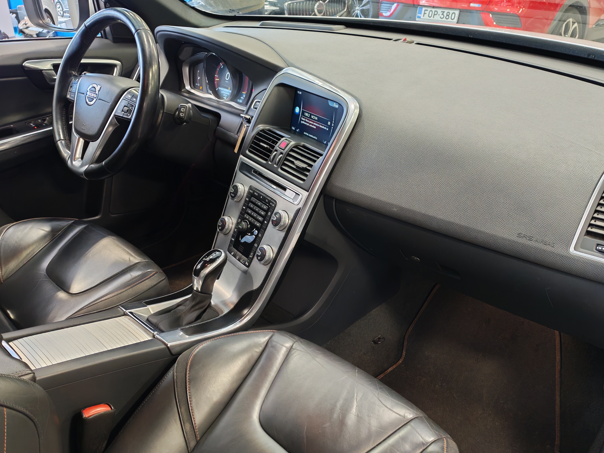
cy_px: 226
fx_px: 593
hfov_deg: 54.0
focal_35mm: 34
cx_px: 302
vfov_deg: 41.8
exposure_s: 1/50
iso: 775
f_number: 1.9
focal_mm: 6.12
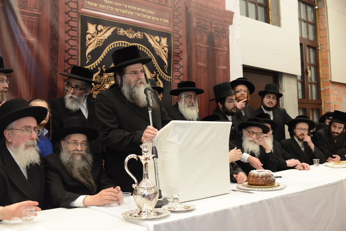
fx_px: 336
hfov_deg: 54.4
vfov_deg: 37.9
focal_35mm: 35
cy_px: 116
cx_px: 173
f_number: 5
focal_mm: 35
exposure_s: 1/200
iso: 1600
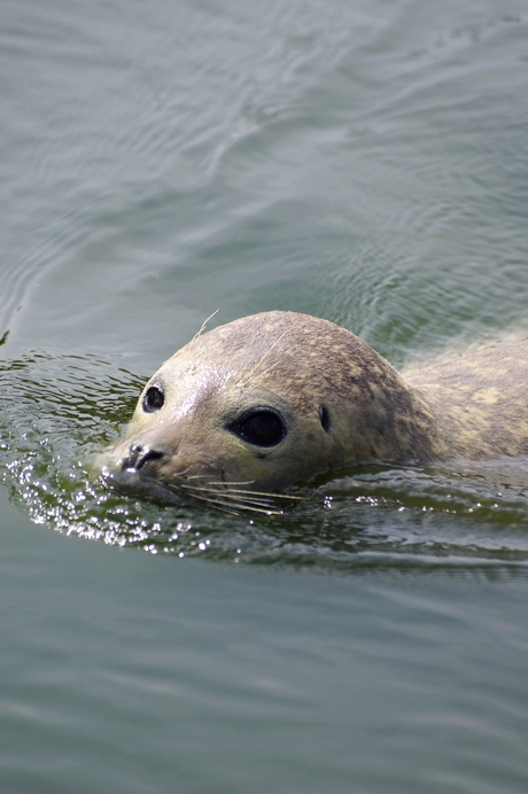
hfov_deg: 4.6
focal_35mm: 300
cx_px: 264
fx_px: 6613
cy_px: 397
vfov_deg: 6.9
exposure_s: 1/640
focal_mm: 200
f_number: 6.3
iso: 200
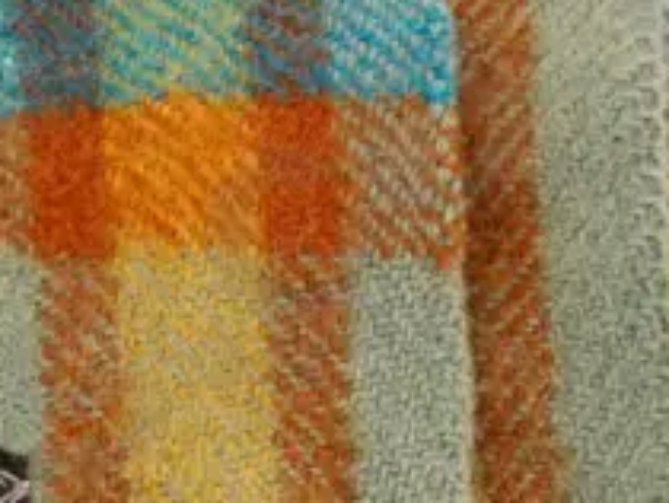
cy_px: 780
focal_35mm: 195
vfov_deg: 7.5
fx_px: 3773
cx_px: -443
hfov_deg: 9.7
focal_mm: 20
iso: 3200
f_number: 6.3
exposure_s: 1/60
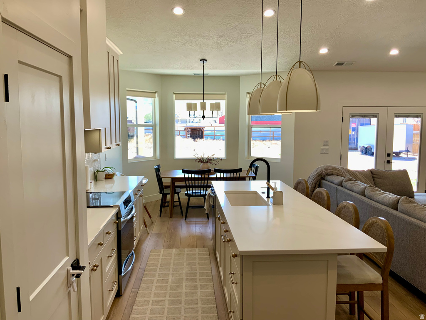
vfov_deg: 48.2
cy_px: 160
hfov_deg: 61.7
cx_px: 213
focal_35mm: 29
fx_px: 357
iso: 20
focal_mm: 3
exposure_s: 1/120
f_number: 1.8
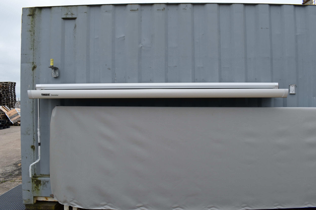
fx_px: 237
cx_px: 158
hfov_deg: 67.4
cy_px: 105
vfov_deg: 47.9
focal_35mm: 27
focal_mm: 18
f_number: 7.1
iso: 200
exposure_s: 1/250
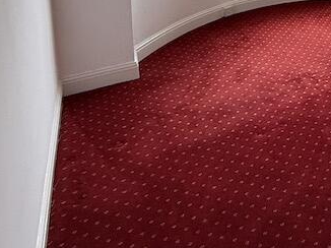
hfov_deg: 35.1
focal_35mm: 44
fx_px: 420
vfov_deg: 27.0
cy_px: -84
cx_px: 386
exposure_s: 1/121
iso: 64
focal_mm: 2.22
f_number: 2.2
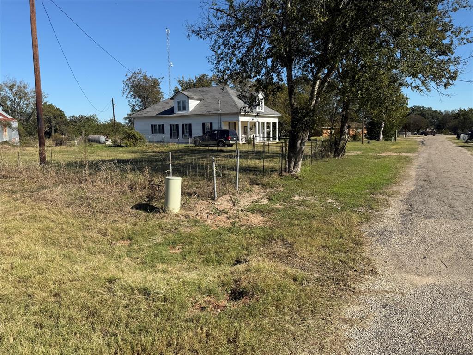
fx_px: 328
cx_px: 236
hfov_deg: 71.6
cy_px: 178
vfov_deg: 56.8
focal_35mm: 24
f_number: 1.78
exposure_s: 1/3953
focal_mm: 6.76
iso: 80
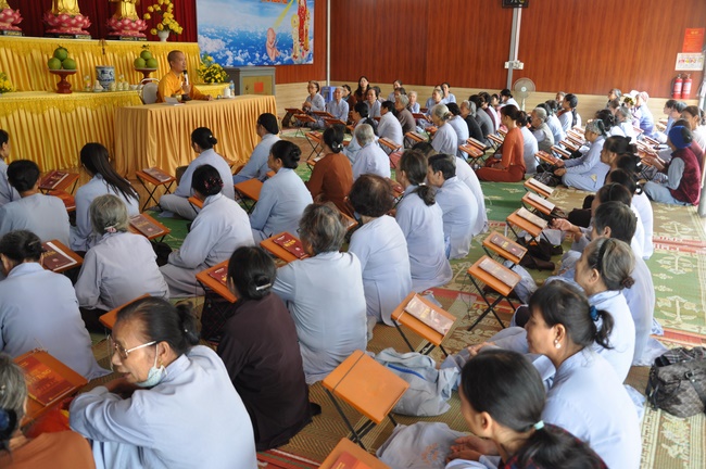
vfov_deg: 36.8
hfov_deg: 53.2
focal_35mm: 36
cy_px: 234
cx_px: 353
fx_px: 705
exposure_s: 1/25
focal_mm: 24
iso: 250
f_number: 5
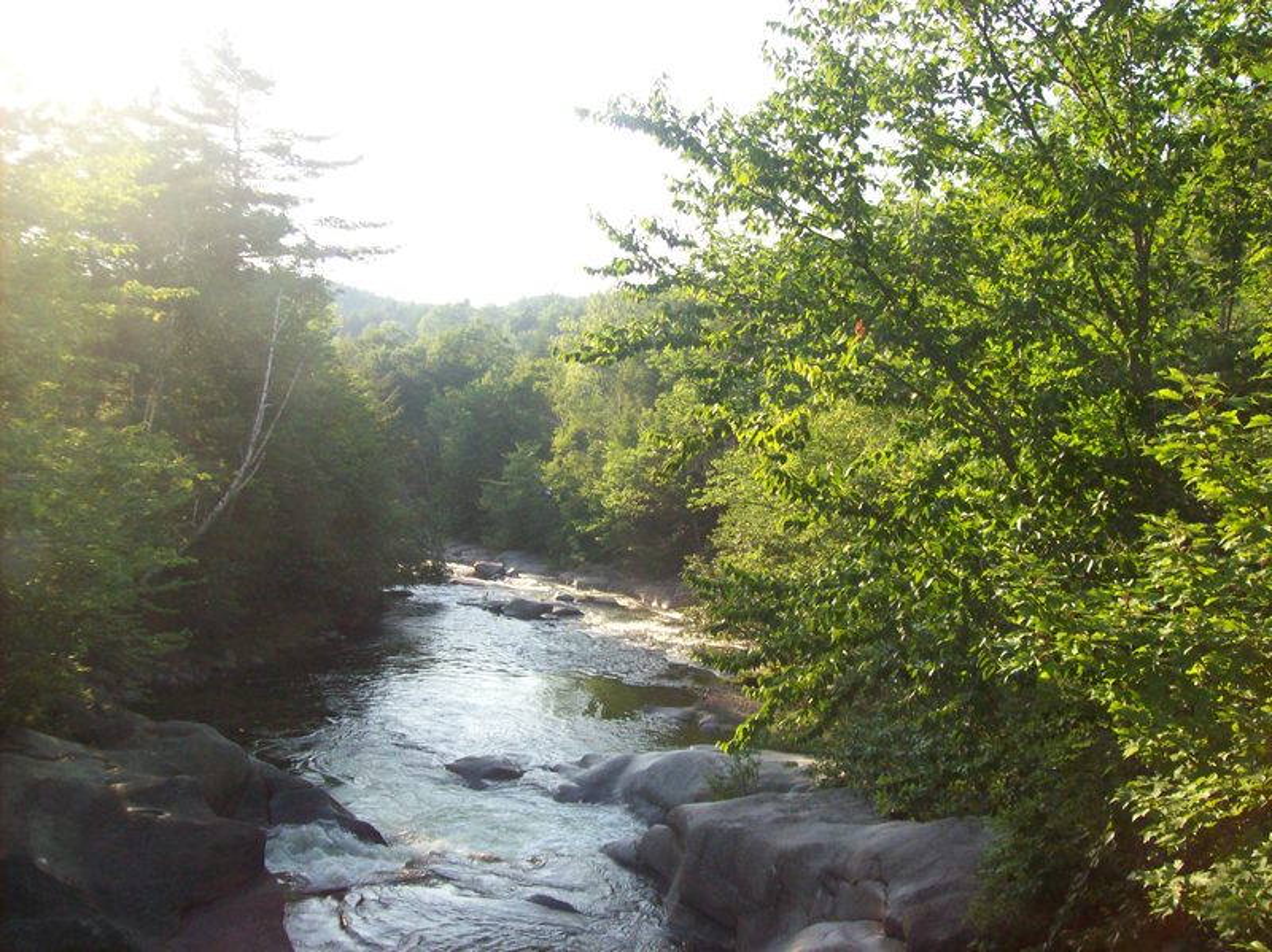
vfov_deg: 39.6
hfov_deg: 51.4
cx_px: 636
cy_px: 476
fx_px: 1322
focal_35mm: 36
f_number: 2.7
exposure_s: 1/123
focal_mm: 6
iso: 200
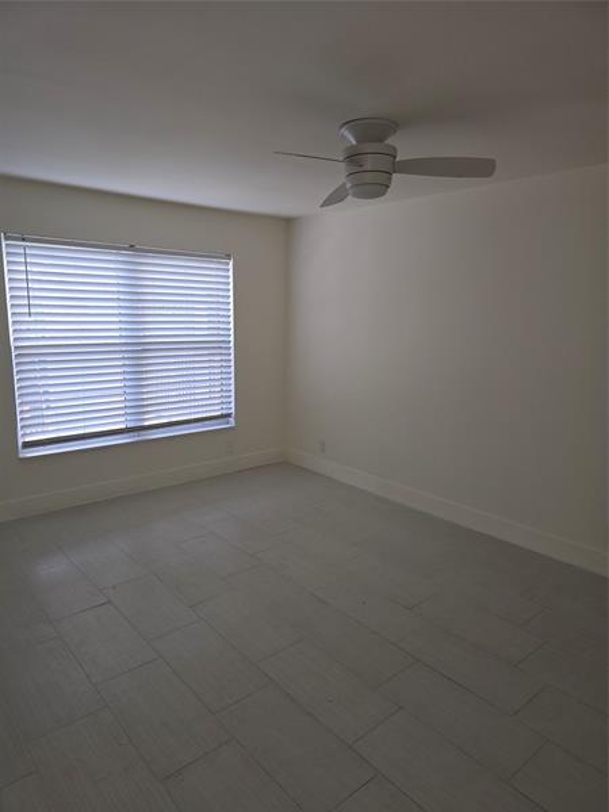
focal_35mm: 23
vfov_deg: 73.9
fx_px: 540
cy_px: 406
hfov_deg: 58.9
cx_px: 304
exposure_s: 1/60
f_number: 1.7
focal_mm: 6.3
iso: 32
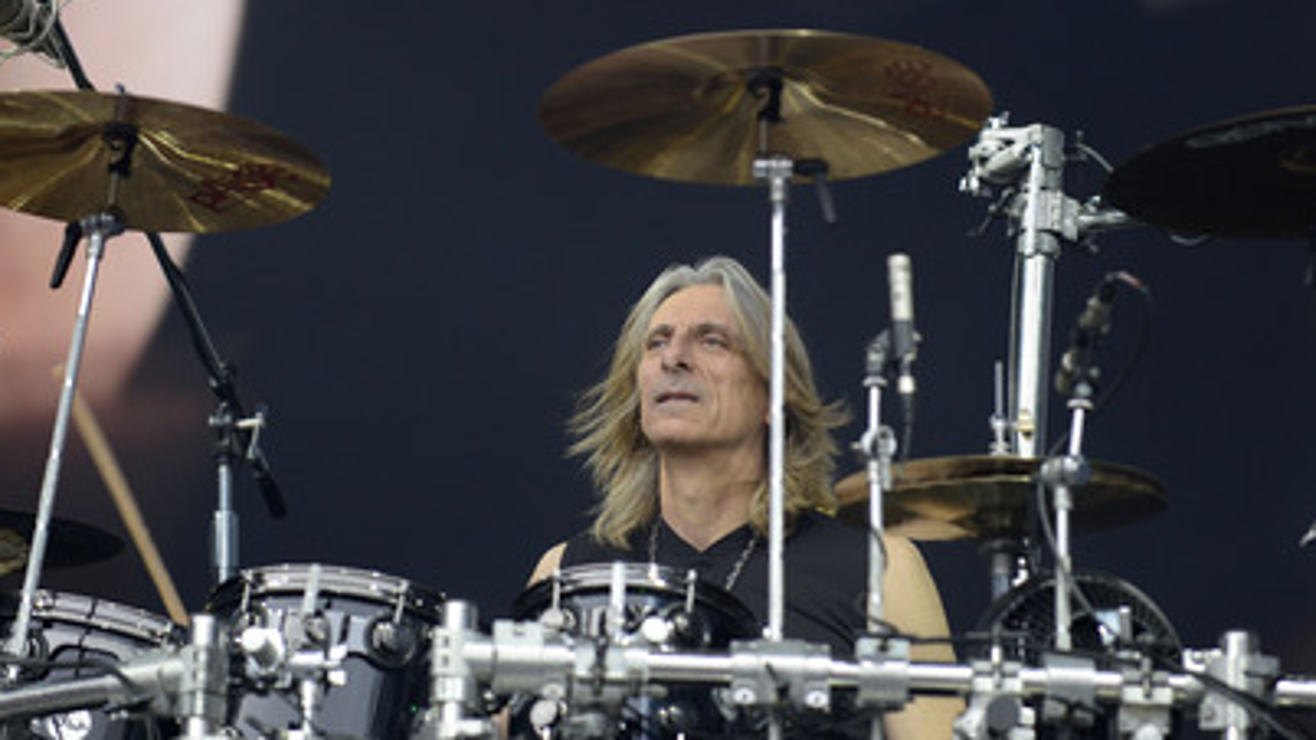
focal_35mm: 235
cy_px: 478
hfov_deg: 9.2
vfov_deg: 5.2
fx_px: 8199
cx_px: 653
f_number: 2.8
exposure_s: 1/640
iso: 400
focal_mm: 200
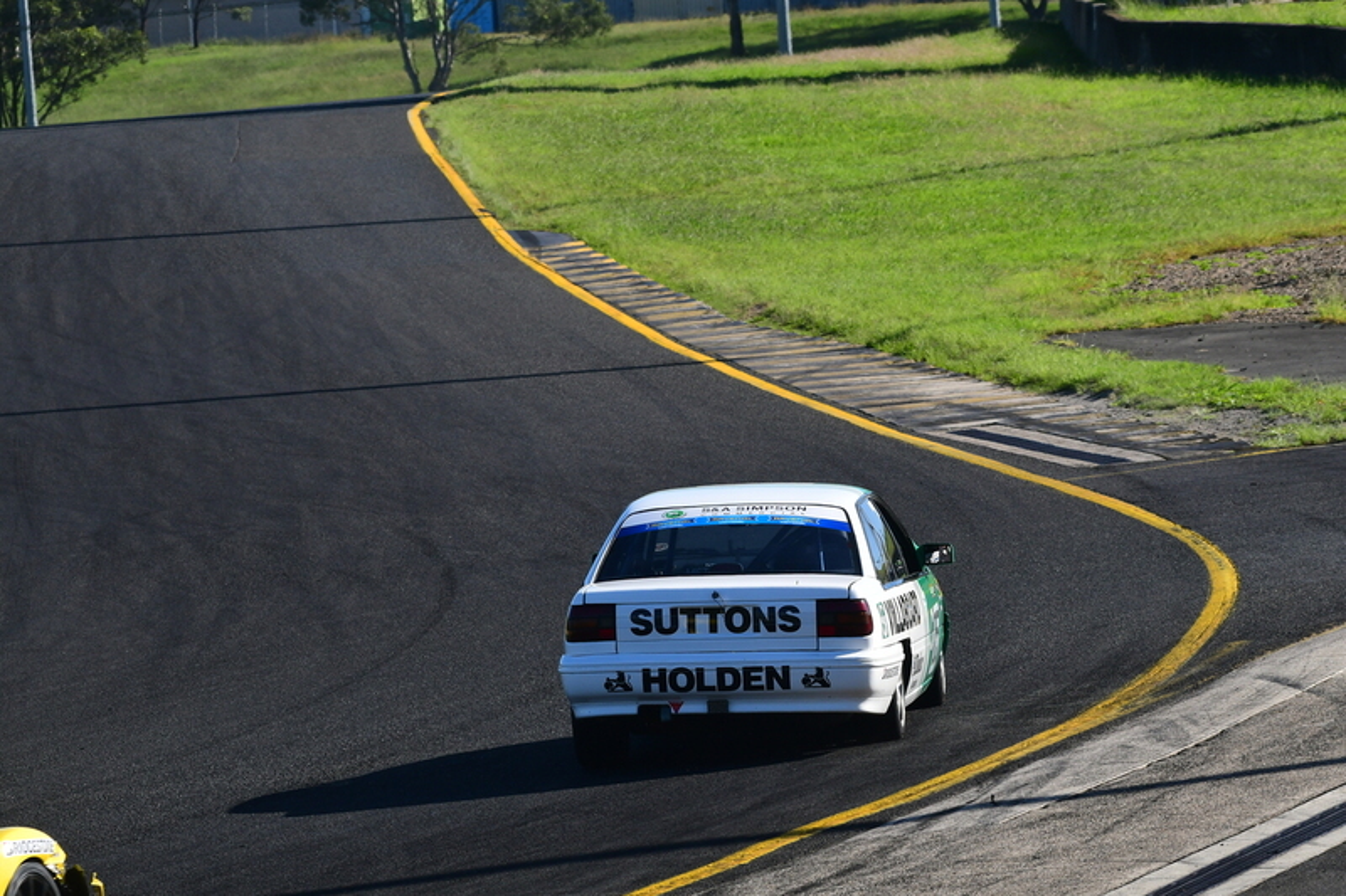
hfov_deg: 6.5
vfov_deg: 4.4
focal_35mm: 315
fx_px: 11774
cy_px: 448
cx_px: 673
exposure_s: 1/640
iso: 500
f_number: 11
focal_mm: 210
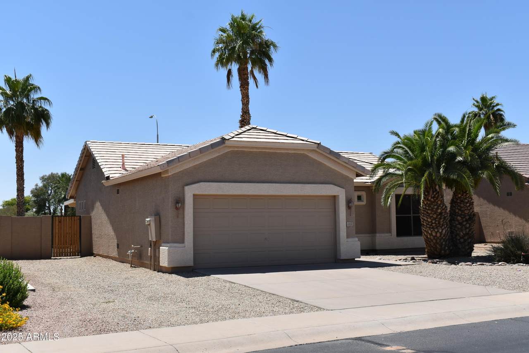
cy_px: 176
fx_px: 617
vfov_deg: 31.9
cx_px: 264
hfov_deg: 46.4
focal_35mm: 42
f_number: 9
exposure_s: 1/400
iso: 100
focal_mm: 28
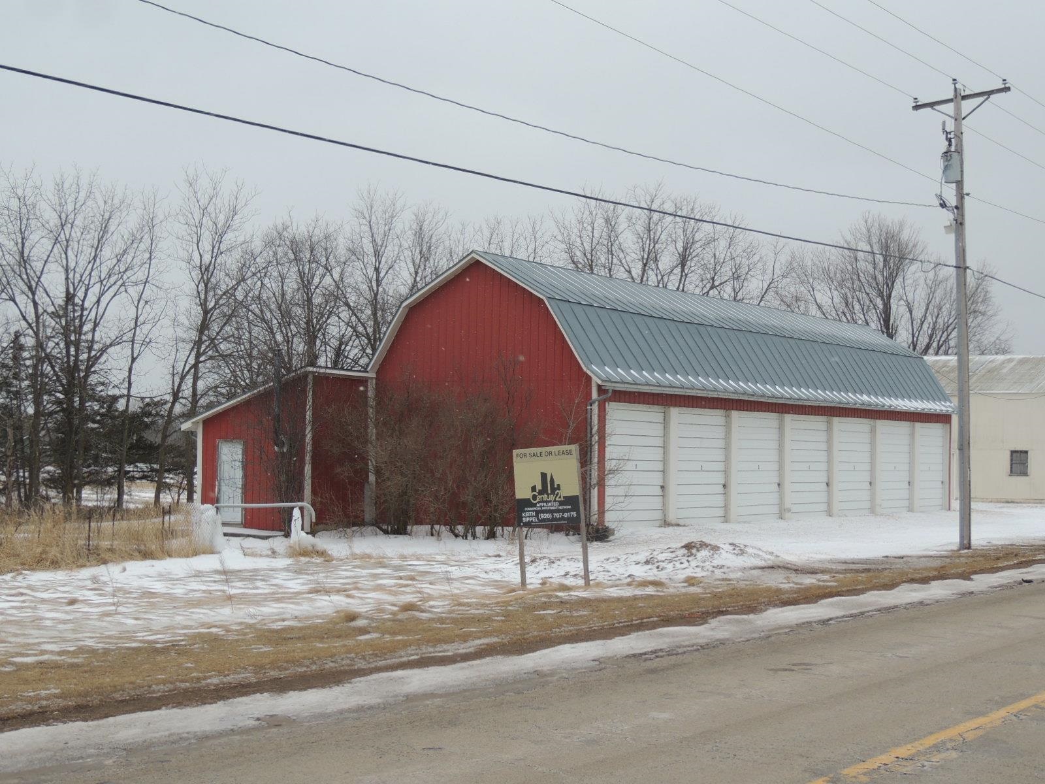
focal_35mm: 55
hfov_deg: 34.9
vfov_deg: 26.6
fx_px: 1660
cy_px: 392
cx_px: 522
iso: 100
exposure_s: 1/500
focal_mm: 9.8
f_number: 3.7
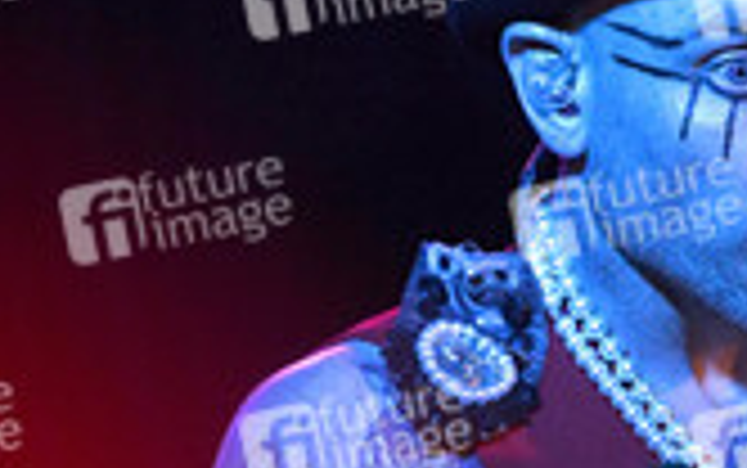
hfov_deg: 3.8
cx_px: 686
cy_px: 324
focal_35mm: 552
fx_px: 11245
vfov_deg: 2.4
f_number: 3.2
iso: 2500
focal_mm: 200
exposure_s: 1/160
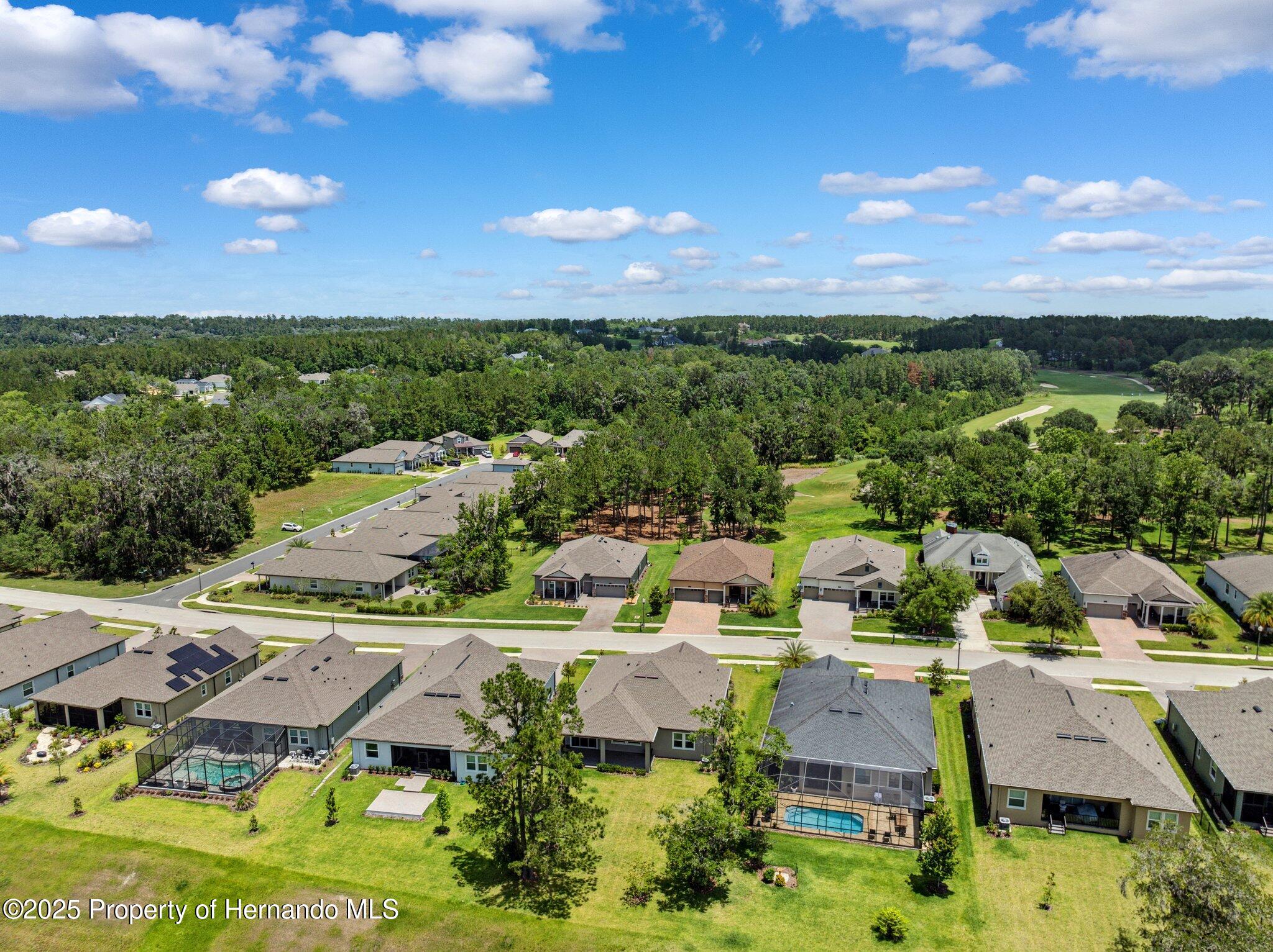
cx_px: 636
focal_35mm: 24
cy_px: 476
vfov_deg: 56.8
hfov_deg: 71.6
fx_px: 882
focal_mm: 12.3
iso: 100
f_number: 2.8
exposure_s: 1/4000
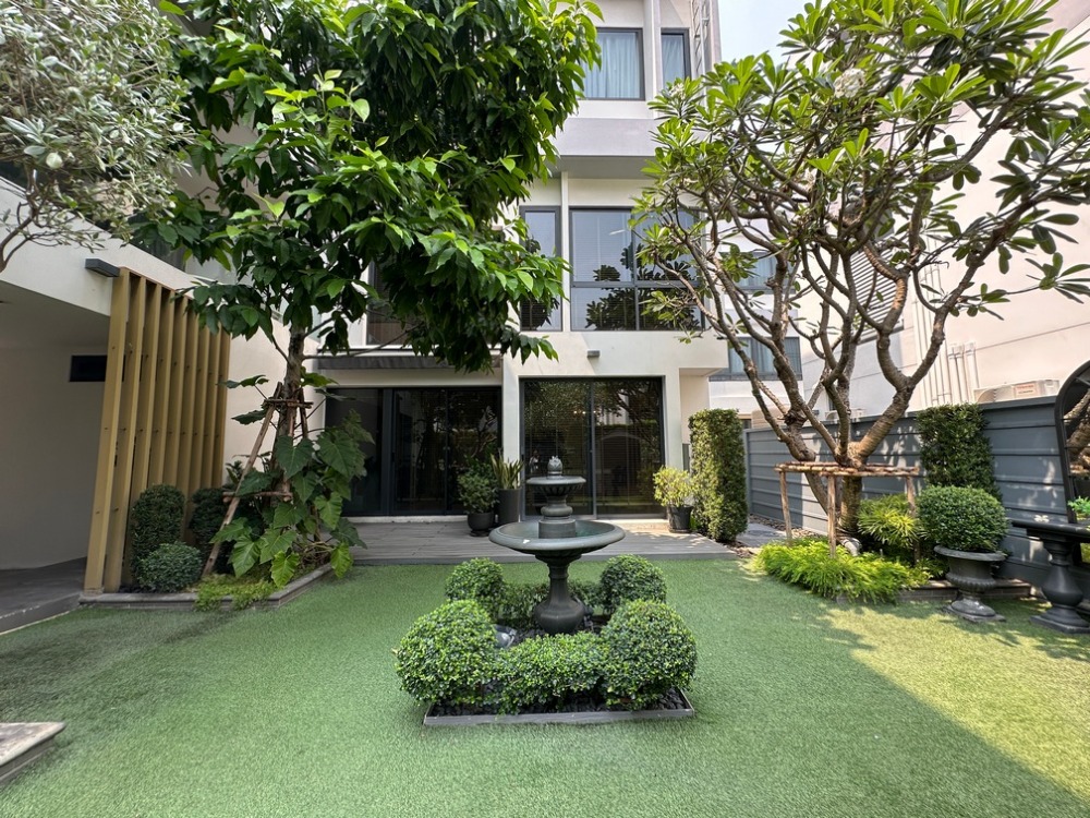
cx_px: 545
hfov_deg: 102.1
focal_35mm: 14
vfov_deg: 85.7
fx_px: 441
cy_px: 409
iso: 40
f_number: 2.2
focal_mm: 2.22
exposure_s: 1/265
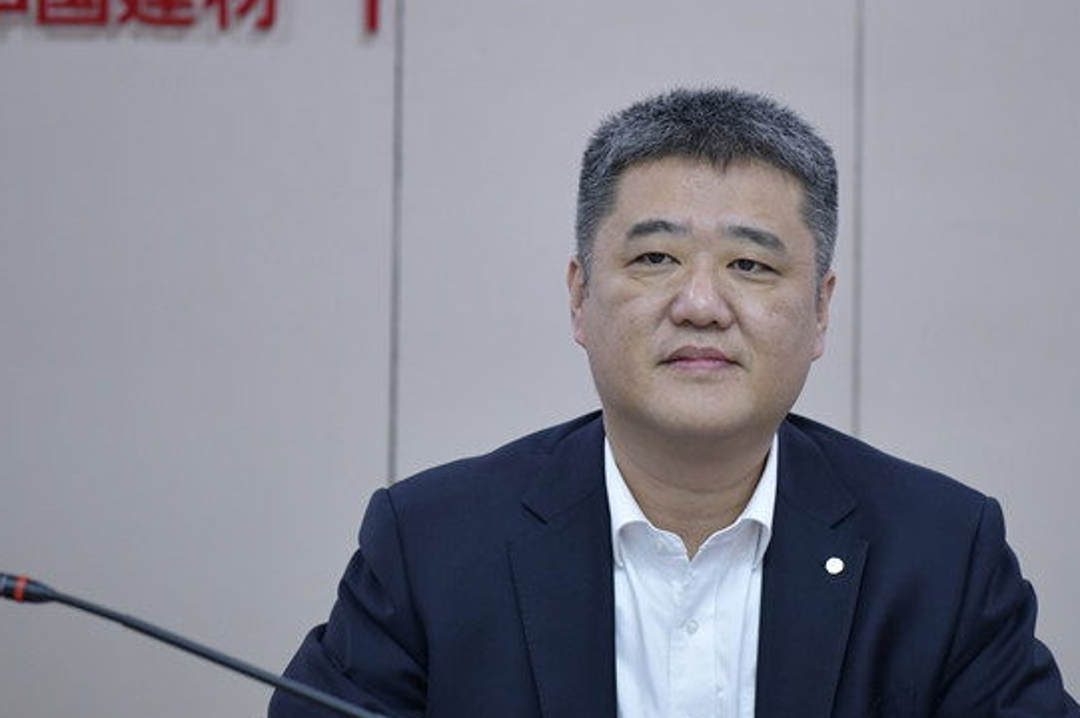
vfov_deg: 14.1
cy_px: 430
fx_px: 2908
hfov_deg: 21.0
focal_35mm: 97
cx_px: 677
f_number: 3.2
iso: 1000
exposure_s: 1/125
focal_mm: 70
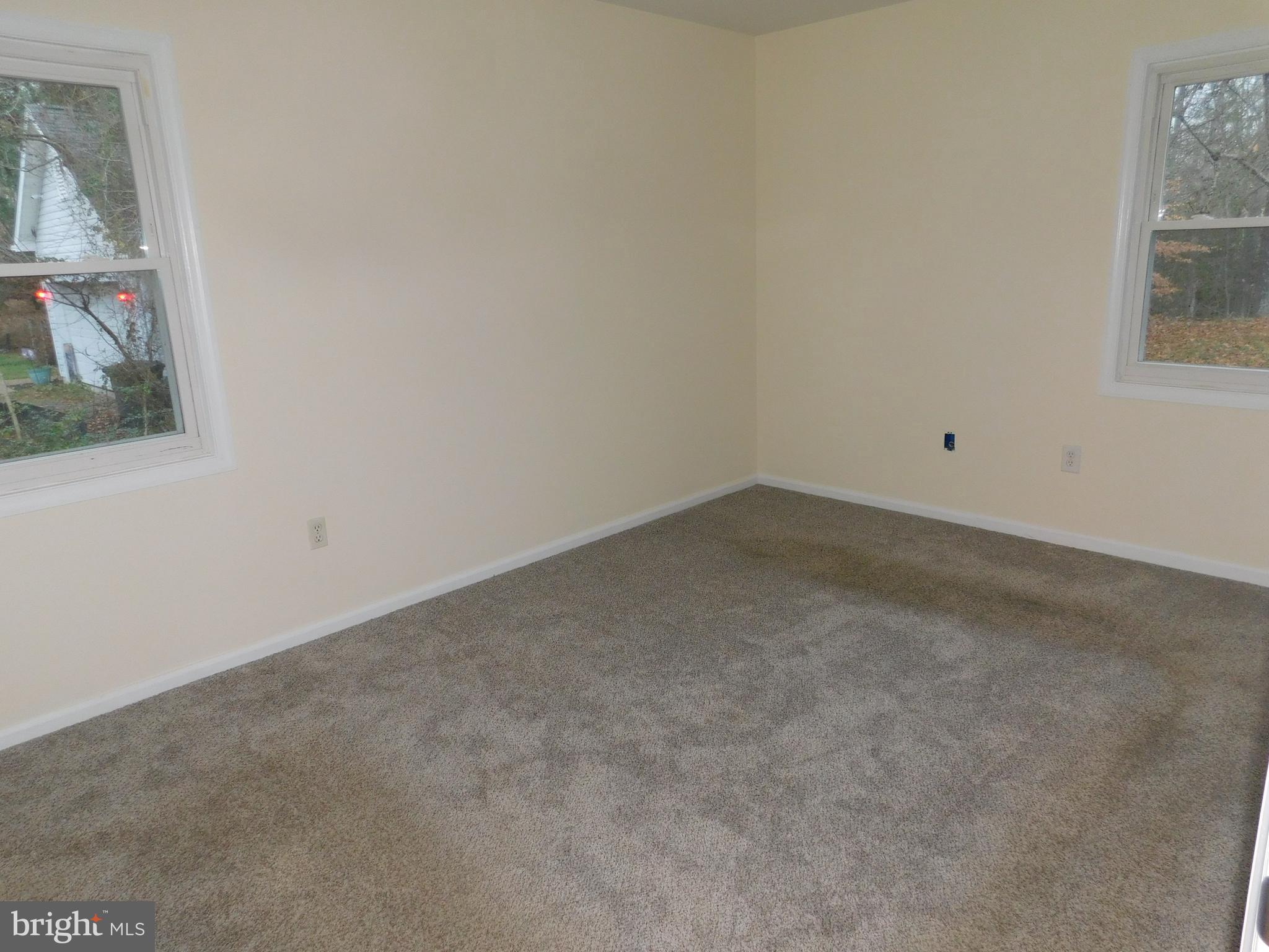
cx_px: 634
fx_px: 880
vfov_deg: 56.8
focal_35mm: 24
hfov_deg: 71.6
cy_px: 476
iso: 200
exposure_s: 1/30
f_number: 3
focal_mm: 4.1
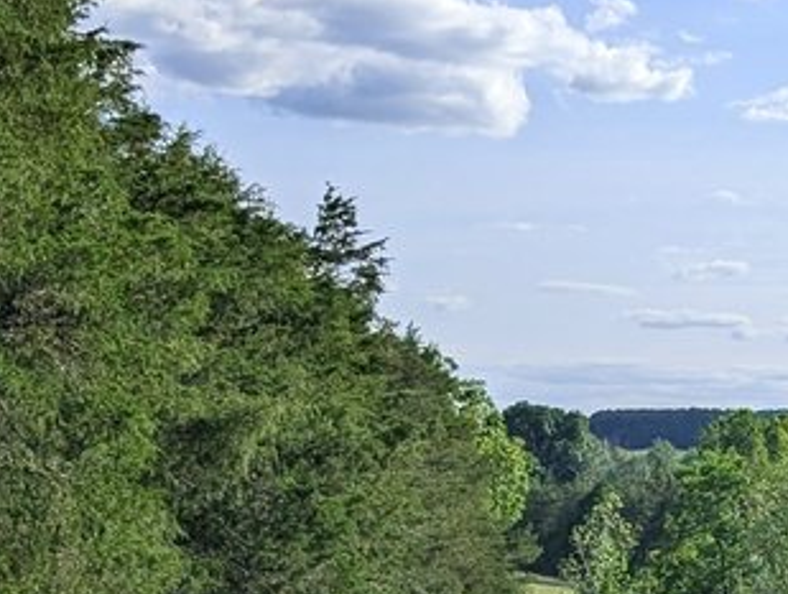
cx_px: 756
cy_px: 526
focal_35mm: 117
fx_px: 2669
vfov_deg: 12.6
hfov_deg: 16.5
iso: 19
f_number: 1.68
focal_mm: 6.9
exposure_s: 1/2146
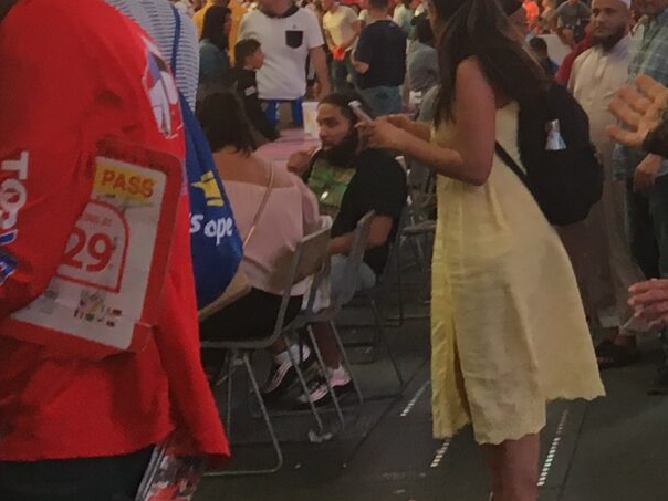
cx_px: 999
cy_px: -160
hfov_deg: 14.9
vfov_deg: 11.7
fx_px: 2374
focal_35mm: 123
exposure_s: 1/30
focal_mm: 4.15
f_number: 2.2
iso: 25
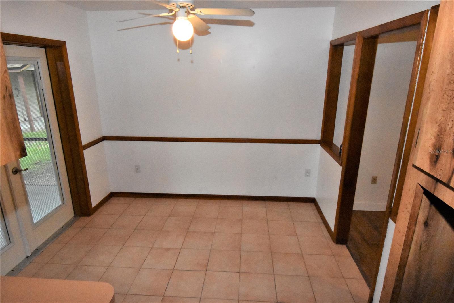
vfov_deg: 63.2
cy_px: 152
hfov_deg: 85.4
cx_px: 227
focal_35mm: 20
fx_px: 246
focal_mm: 13
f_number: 13
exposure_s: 1/160
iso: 10000
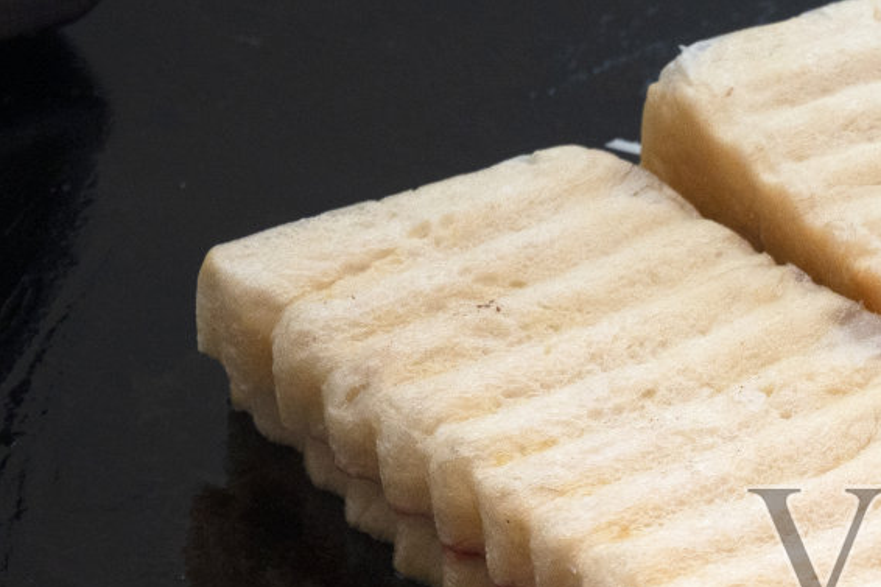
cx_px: 1007
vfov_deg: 6.5
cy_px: 592
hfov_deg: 9.6
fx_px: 5186
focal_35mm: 212
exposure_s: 1/200
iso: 400
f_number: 6.3
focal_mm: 50
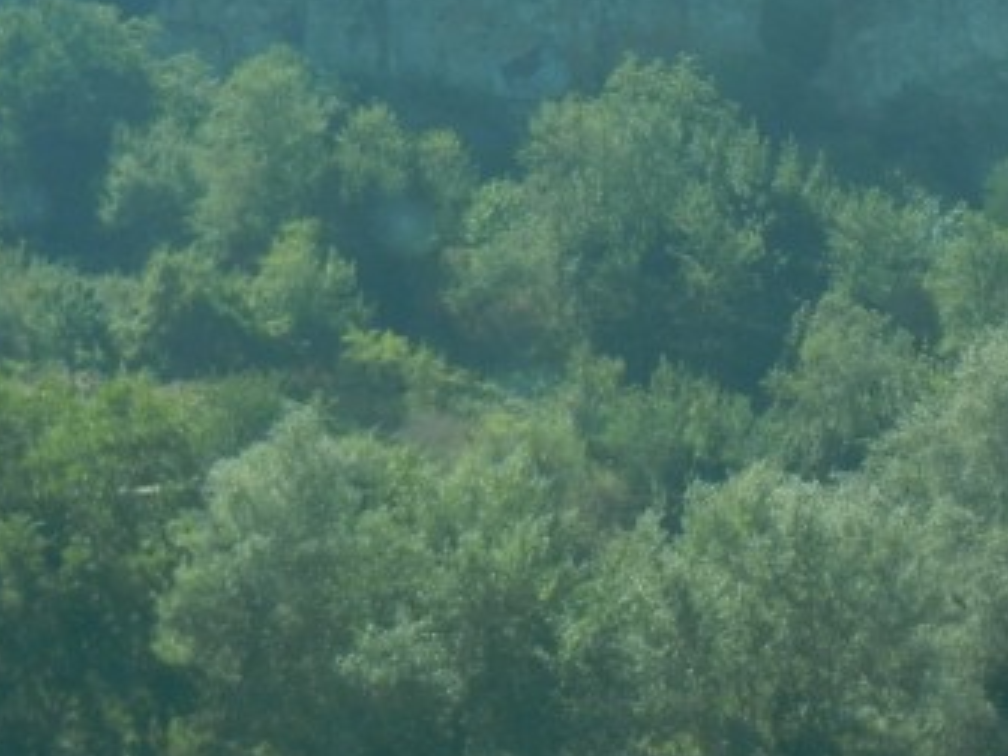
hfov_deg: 8.4
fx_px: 6843
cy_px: 216
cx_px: 1059
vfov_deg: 6.3
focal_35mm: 235
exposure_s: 1/563
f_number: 4.3
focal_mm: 13.9
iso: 160
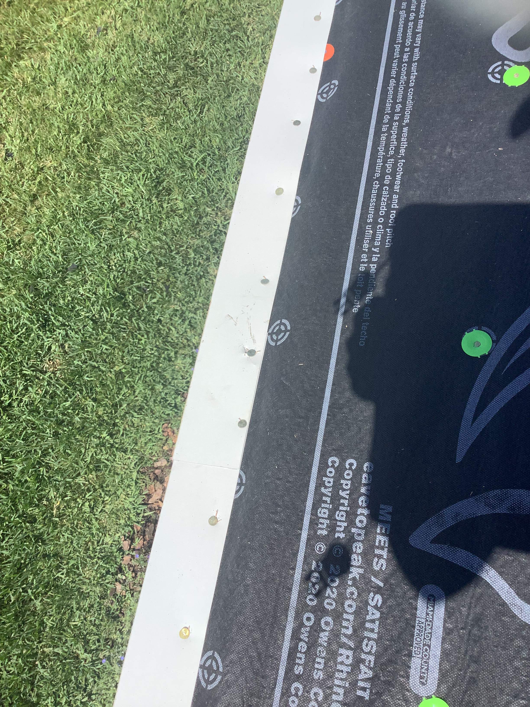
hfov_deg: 45.4
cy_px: 354
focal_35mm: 31
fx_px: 633
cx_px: 265
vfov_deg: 58.4
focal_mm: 3.3
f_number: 2.4
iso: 25
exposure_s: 1/1597
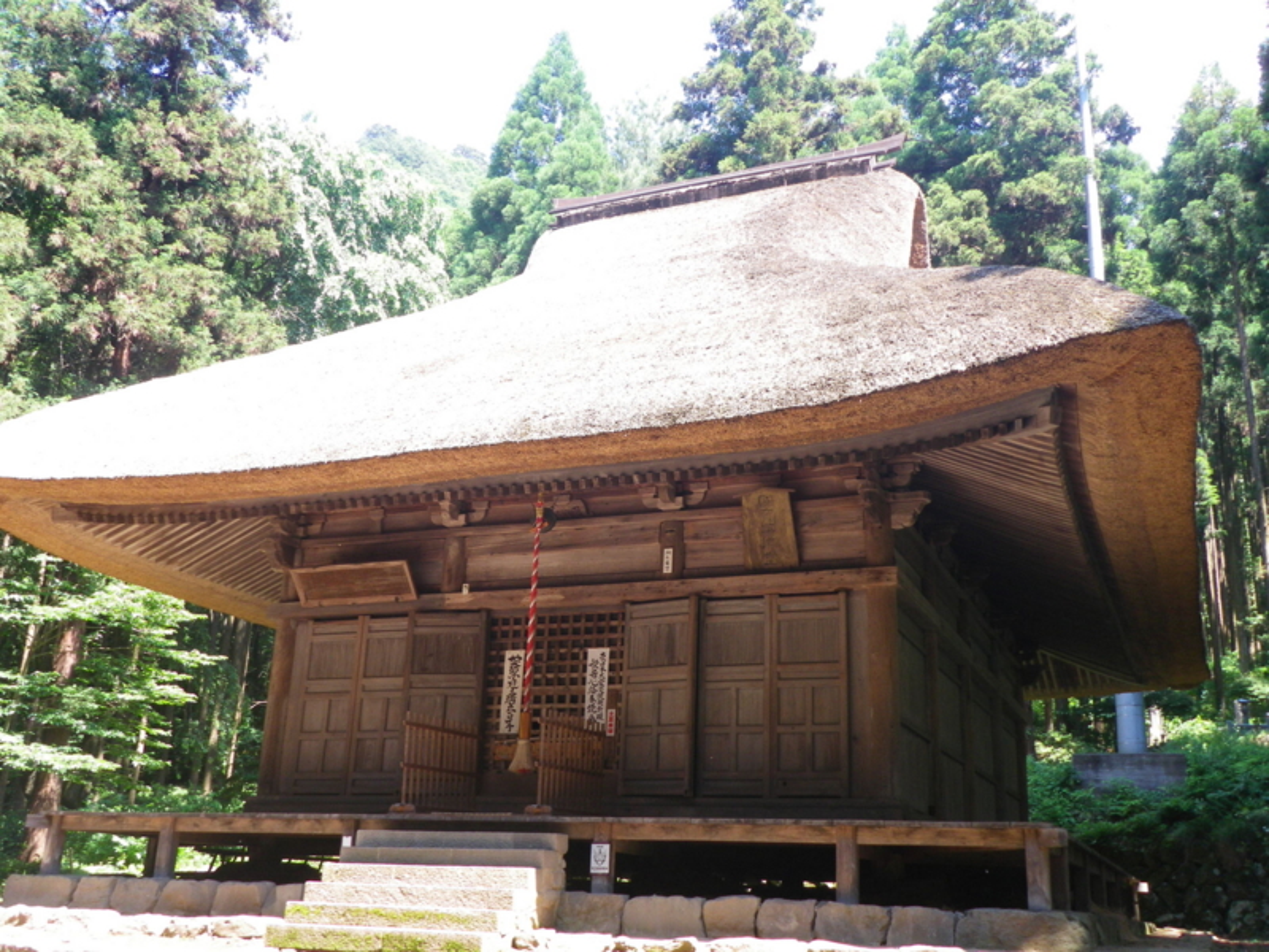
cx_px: 634
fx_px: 1283
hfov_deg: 52.6
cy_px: 476
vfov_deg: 40.7
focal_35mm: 35
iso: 64
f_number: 3.8
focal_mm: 6.2
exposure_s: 1/60
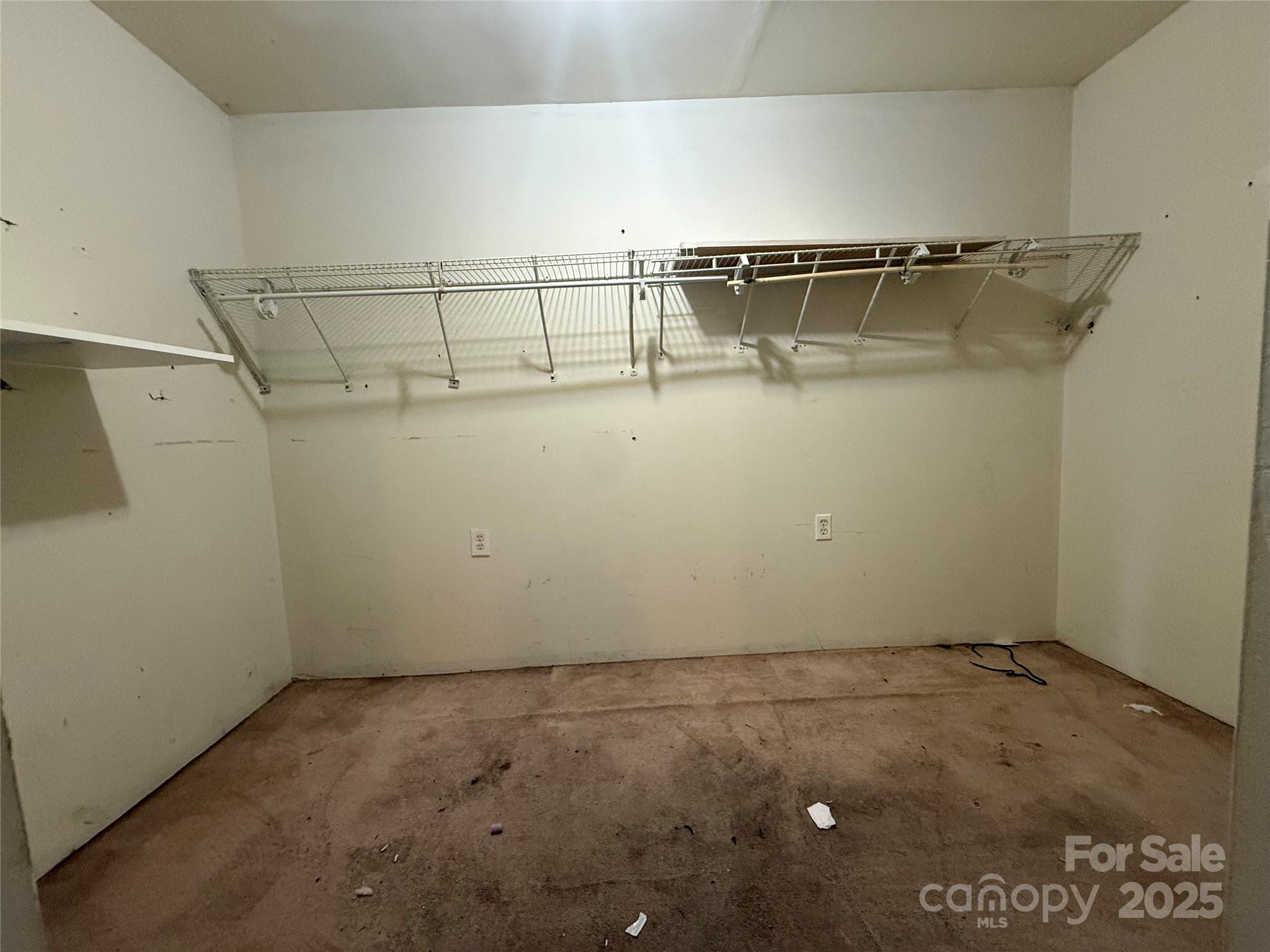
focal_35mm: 14
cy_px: 476
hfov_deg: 102.1
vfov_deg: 85.7
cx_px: 635
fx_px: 514
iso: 500
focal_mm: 2.22
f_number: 2.2
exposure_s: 1/60
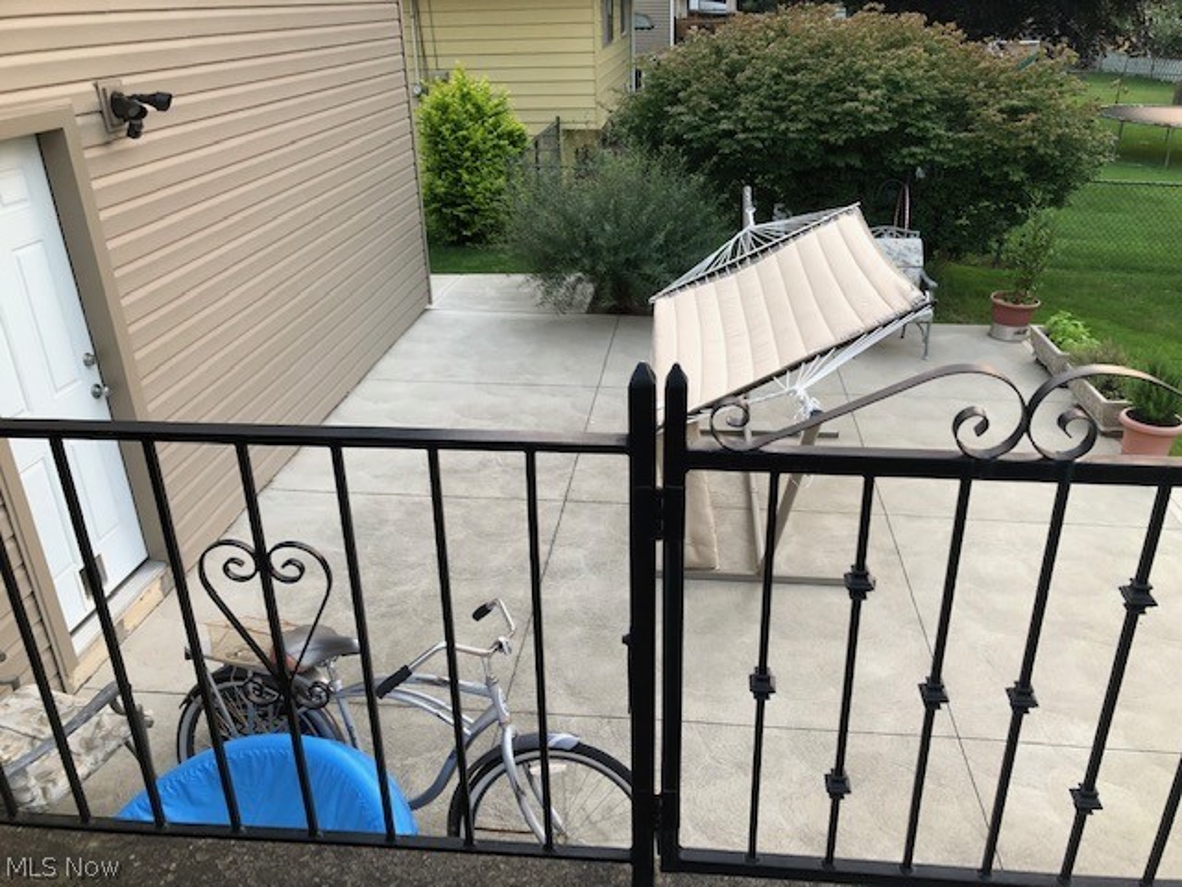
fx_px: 956
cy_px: 444
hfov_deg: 63.4
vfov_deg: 49.7
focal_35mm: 28
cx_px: 591
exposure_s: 1/24
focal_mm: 3.99
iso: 40
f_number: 1.8
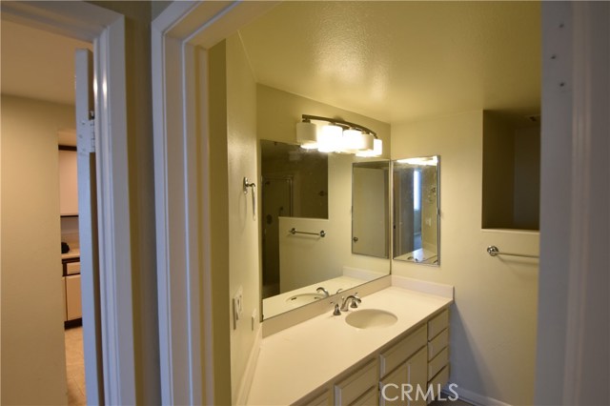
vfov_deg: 67.3
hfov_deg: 90.0
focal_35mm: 18
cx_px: 305
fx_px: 305
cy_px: 203
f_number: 4.5
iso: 400
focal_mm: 12
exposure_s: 1/80
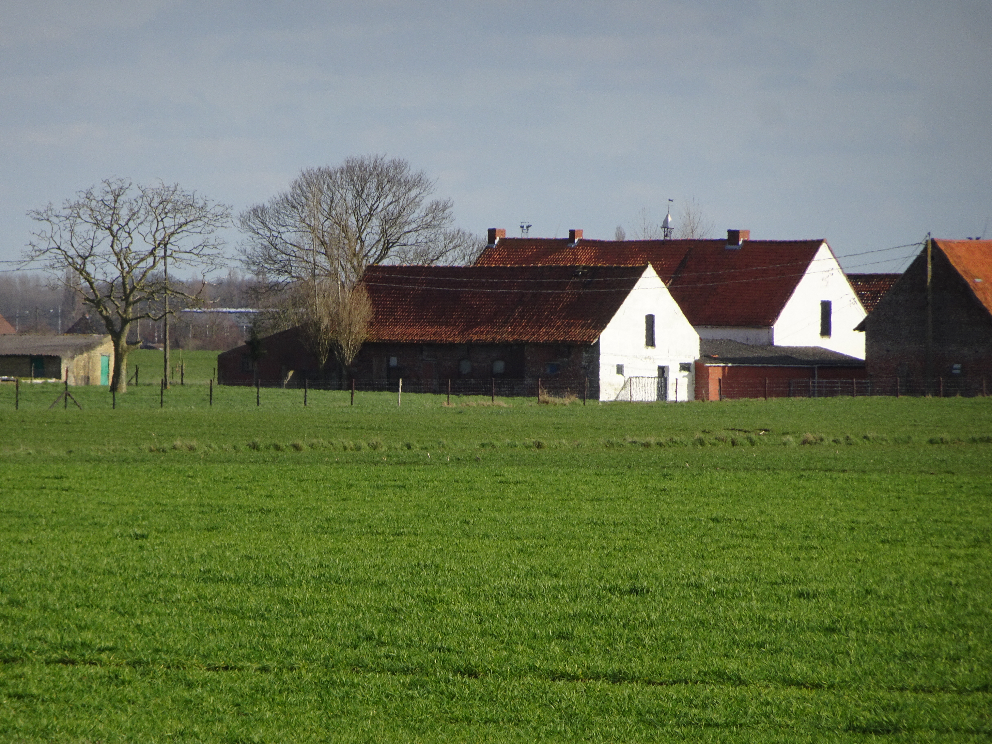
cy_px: 372
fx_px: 12581
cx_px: 496
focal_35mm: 439
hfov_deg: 4.5
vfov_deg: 3.4
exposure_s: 1/400
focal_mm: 75.01
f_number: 6.3
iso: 80
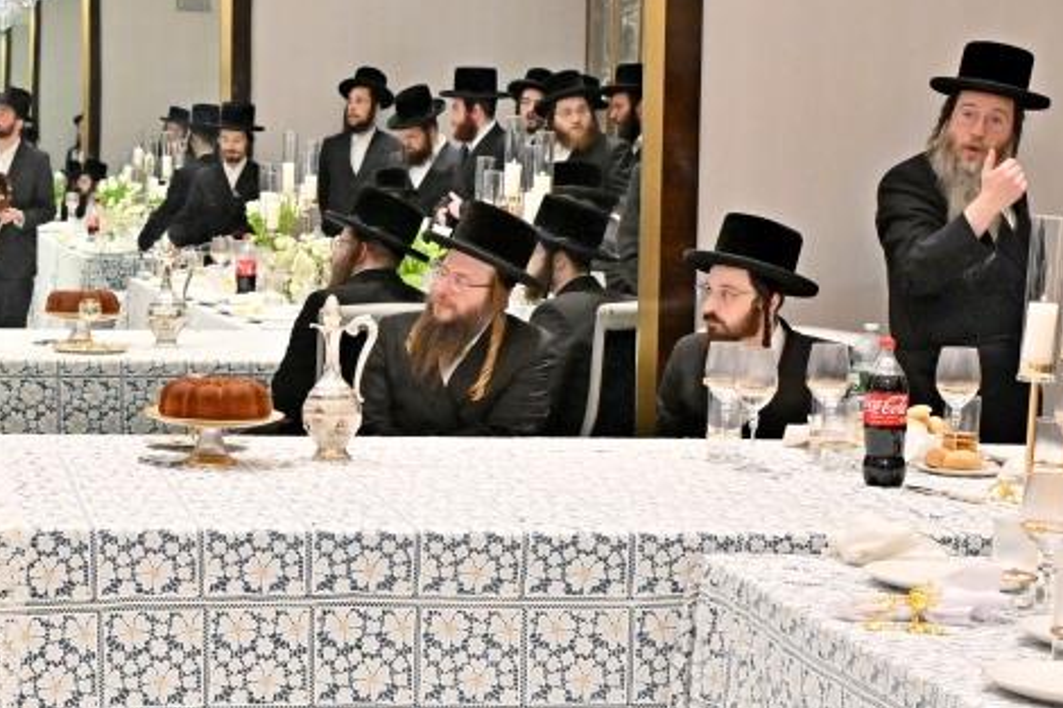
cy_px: 326
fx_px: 2893
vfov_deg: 14.0
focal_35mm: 98
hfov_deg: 20.0
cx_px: -86
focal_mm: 30
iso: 1250
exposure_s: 1/320
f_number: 4
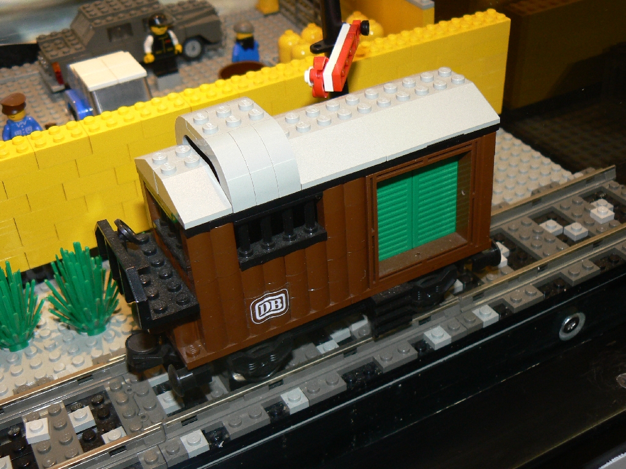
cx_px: 313
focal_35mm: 46
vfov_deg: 31.5
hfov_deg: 41.2
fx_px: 832
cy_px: 234
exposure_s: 1/30
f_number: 2.8
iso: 100
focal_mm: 7.6
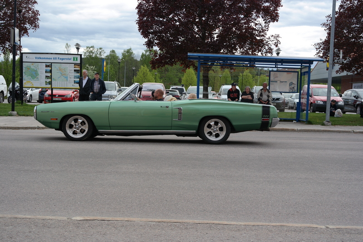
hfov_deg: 40.4
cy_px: 121
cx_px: 182
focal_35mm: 49
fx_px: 494
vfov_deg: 27.5
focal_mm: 32
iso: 100
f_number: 5
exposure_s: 1/160
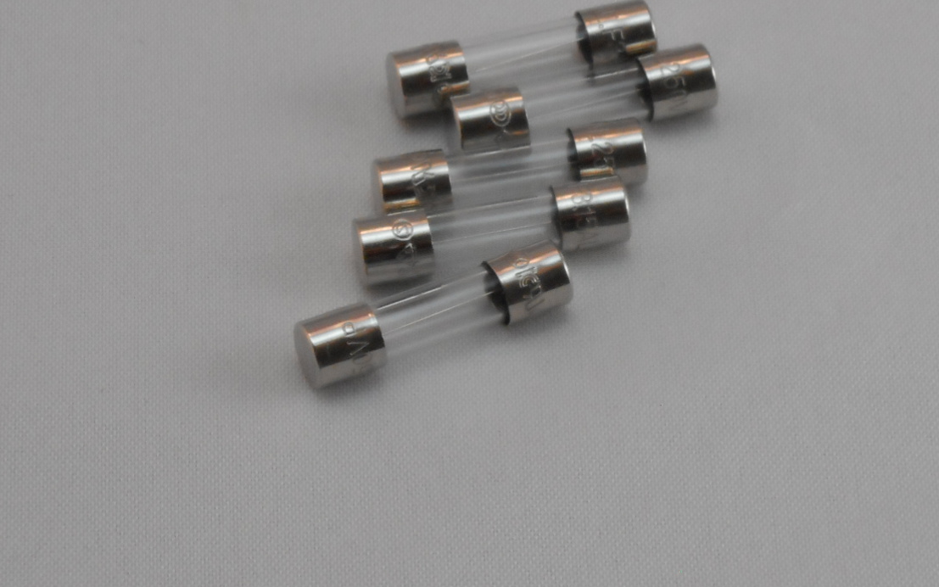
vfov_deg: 5.9
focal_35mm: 222
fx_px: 5681
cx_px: 536
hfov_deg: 9.4
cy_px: 254
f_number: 5.8
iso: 280
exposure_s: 1/60
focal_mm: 18.2
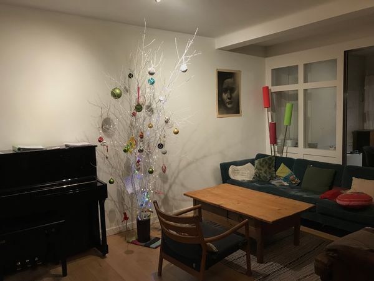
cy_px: 140
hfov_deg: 63.4
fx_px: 303
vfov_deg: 49.7
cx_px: 187
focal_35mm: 28
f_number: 1.8
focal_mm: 3.99
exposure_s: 1/17
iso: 50
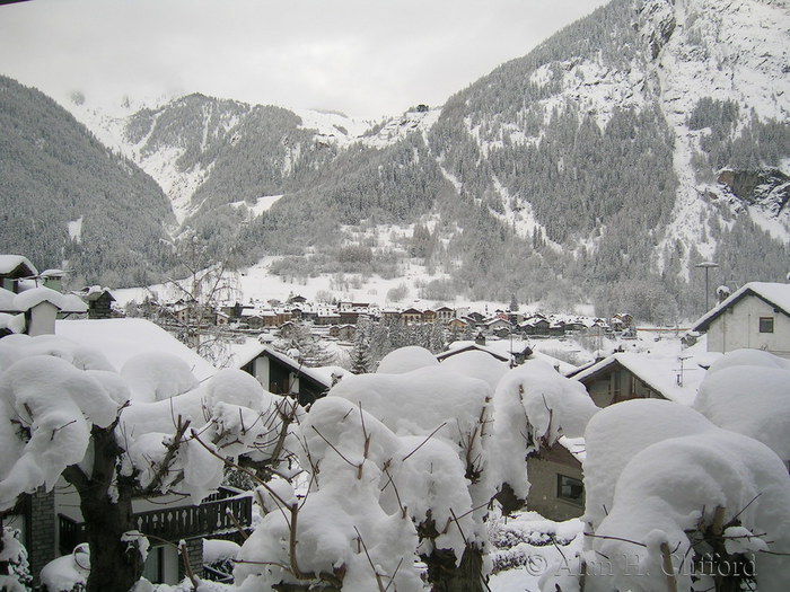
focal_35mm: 35
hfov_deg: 52.6
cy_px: 296
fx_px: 799
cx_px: 395
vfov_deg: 40.7
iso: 50
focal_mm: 5.4
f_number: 2.8
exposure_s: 1/356
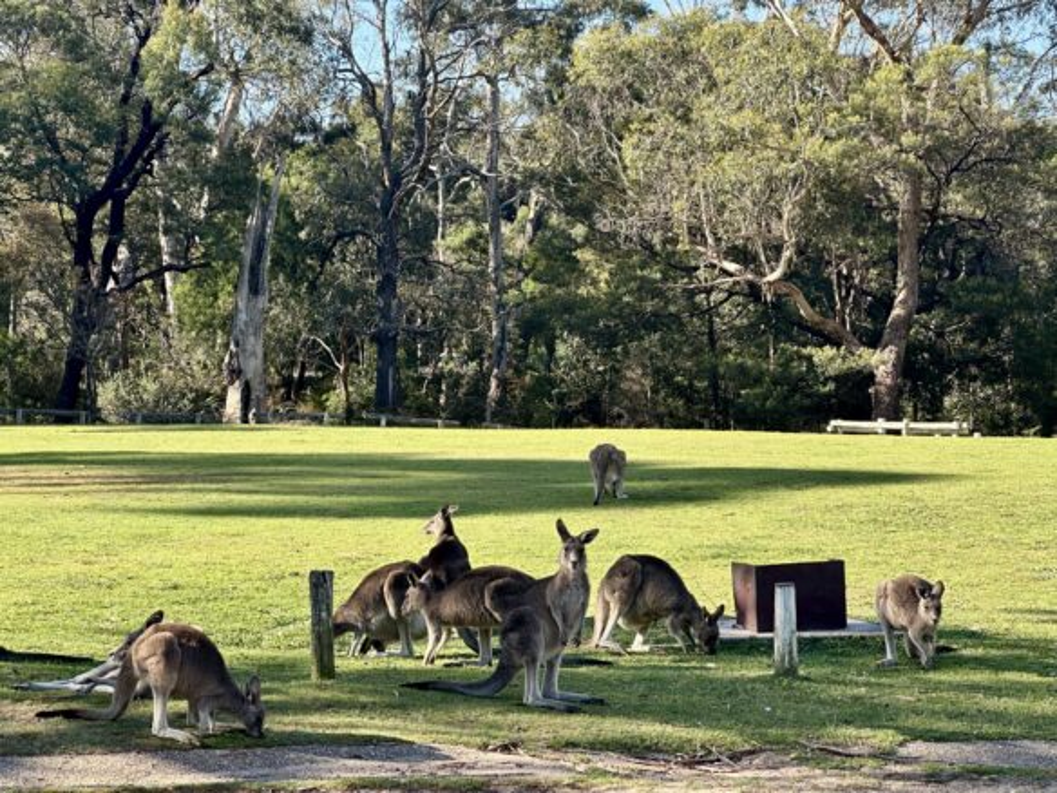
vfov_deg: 19.1
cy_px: 396
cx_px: 528
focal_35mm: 77
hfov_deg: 25.3
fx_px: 2351
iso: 32
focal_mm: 9
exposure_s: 1/162
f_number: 2.8
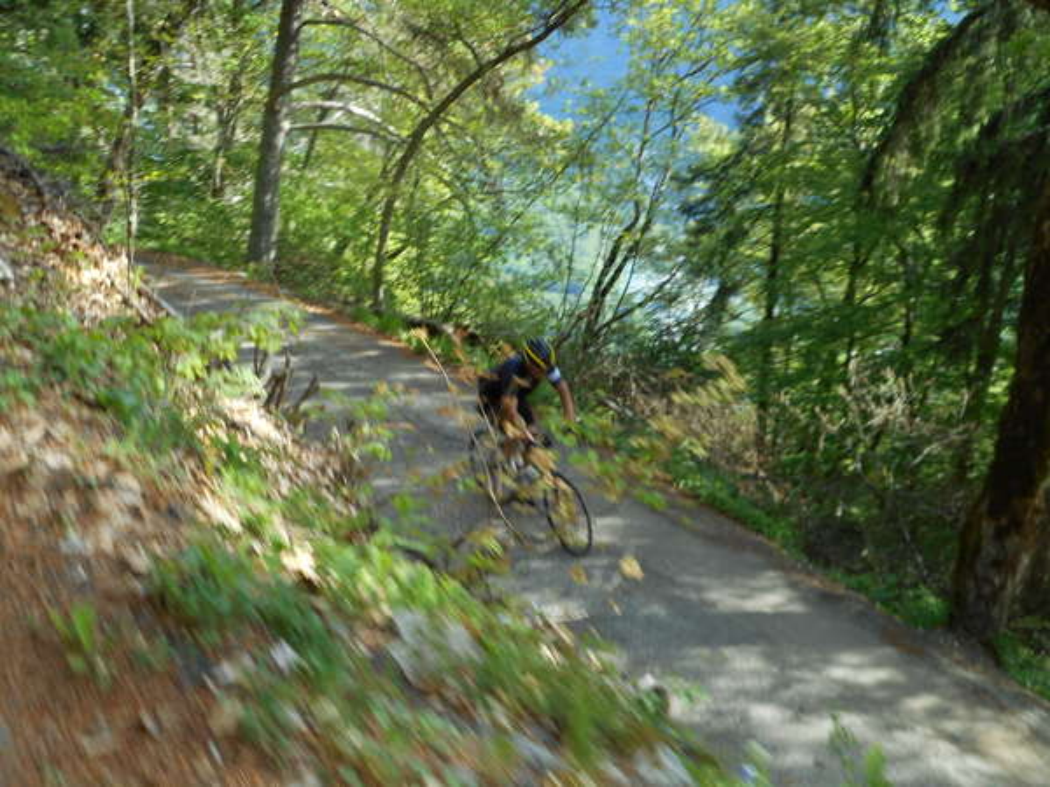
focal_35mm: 39
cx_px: 525
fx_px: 1183
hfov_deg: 47.9
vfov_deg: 36.8
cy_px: 394
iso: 80
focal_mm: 6.9
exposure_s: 1/60
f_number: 4.5
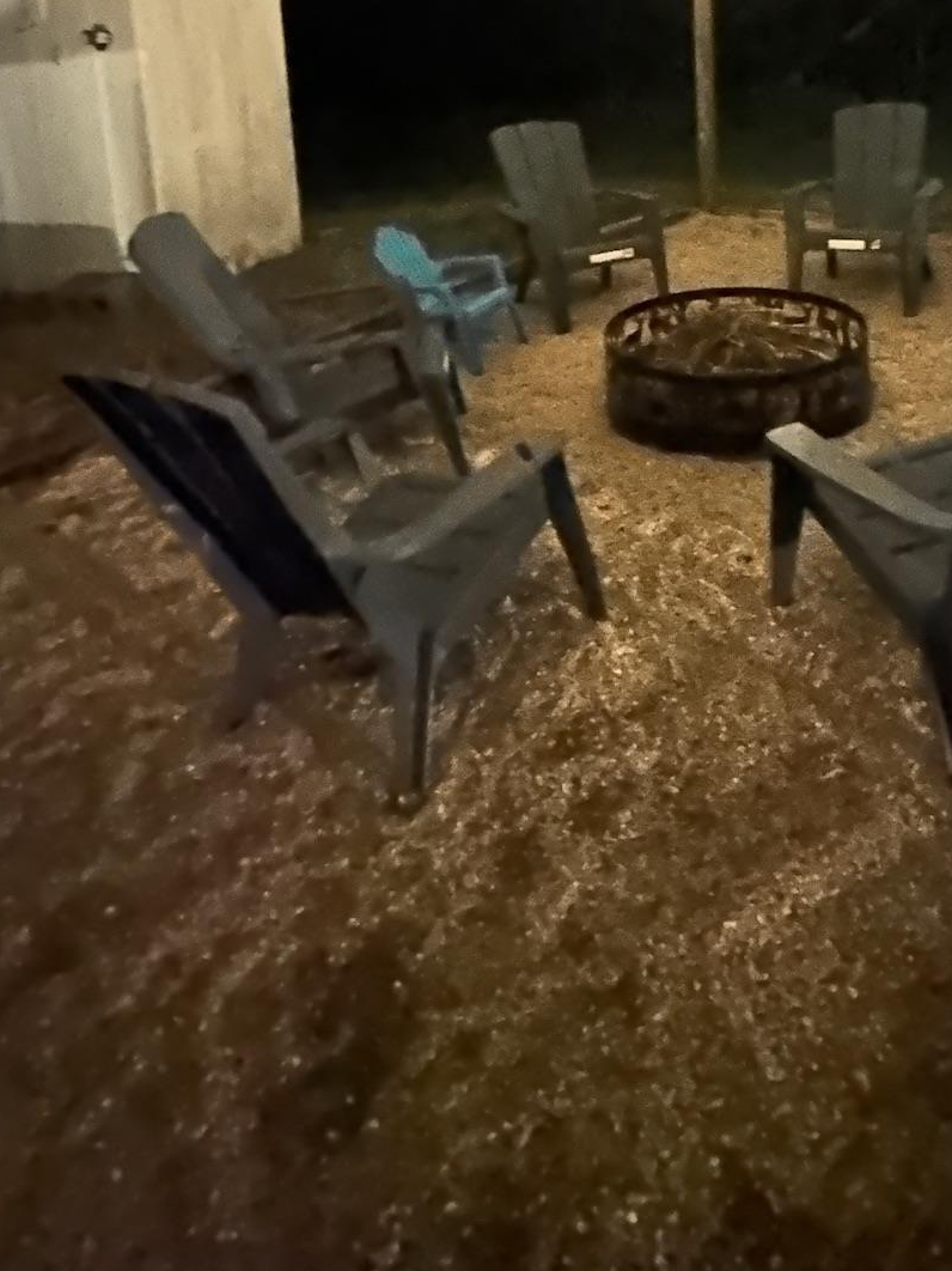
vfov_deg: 55.7
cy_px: 105
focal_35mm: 27
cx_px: 658
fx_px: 990
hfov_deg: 50.1
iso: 10000
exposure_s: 1/2
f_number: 2.2
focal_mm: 2.22
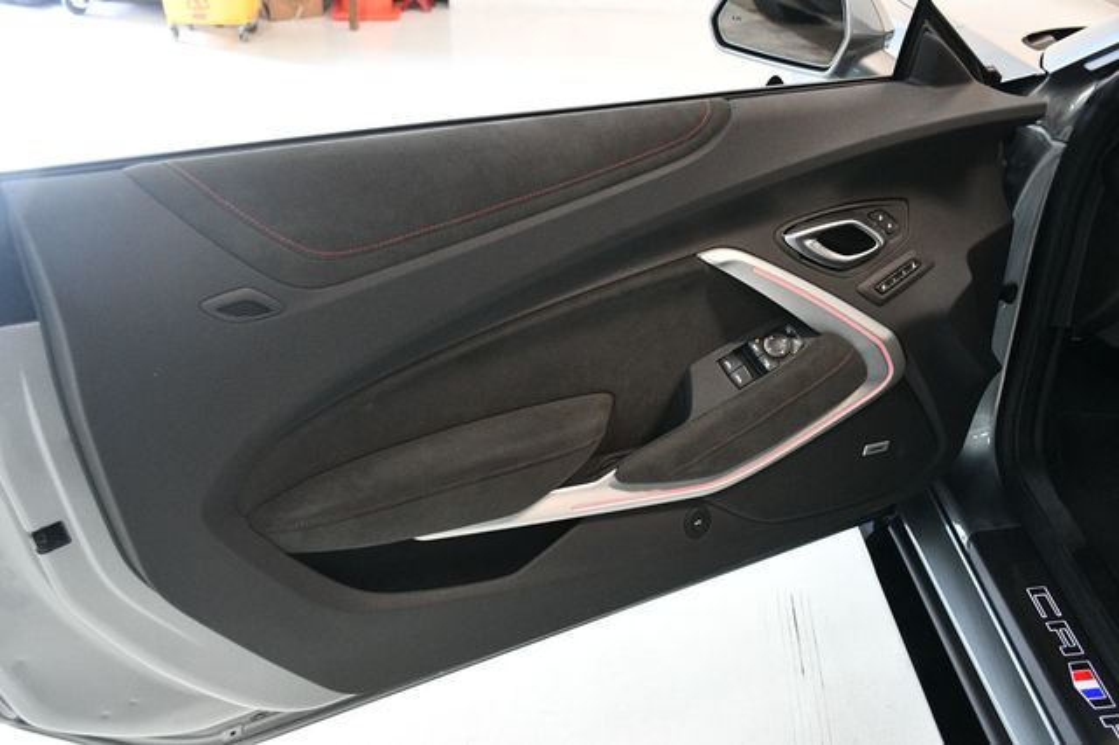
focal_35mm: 36
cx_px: 560
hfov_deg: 53.2
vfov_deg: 36.8
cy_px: 372
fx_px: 1118
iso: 3200
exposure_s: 1/125
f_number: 3.8
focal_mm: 24
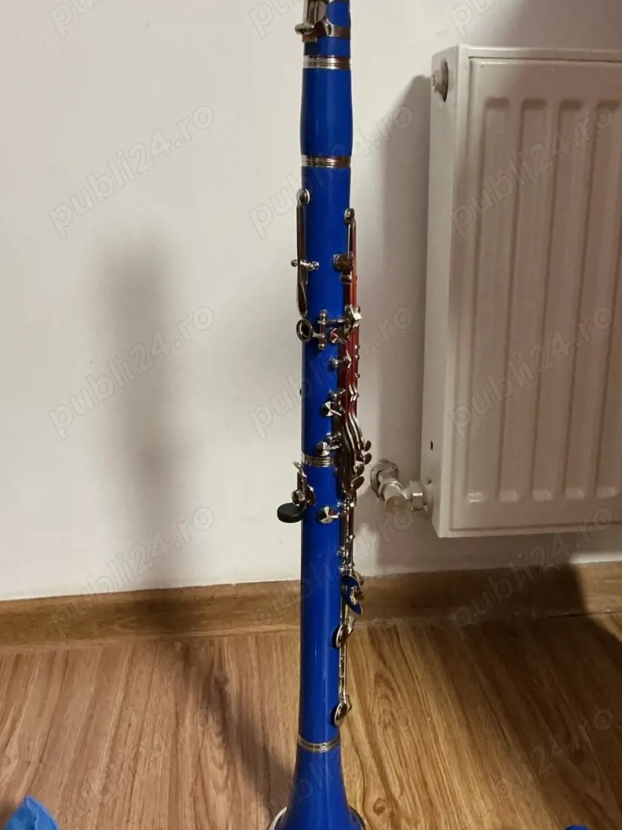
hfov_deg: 39.4
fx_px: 863
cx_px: 382
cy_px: 398
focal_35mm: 36
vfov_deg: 51.3
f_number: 1.8
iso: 320
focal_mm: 3
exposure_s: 1/40
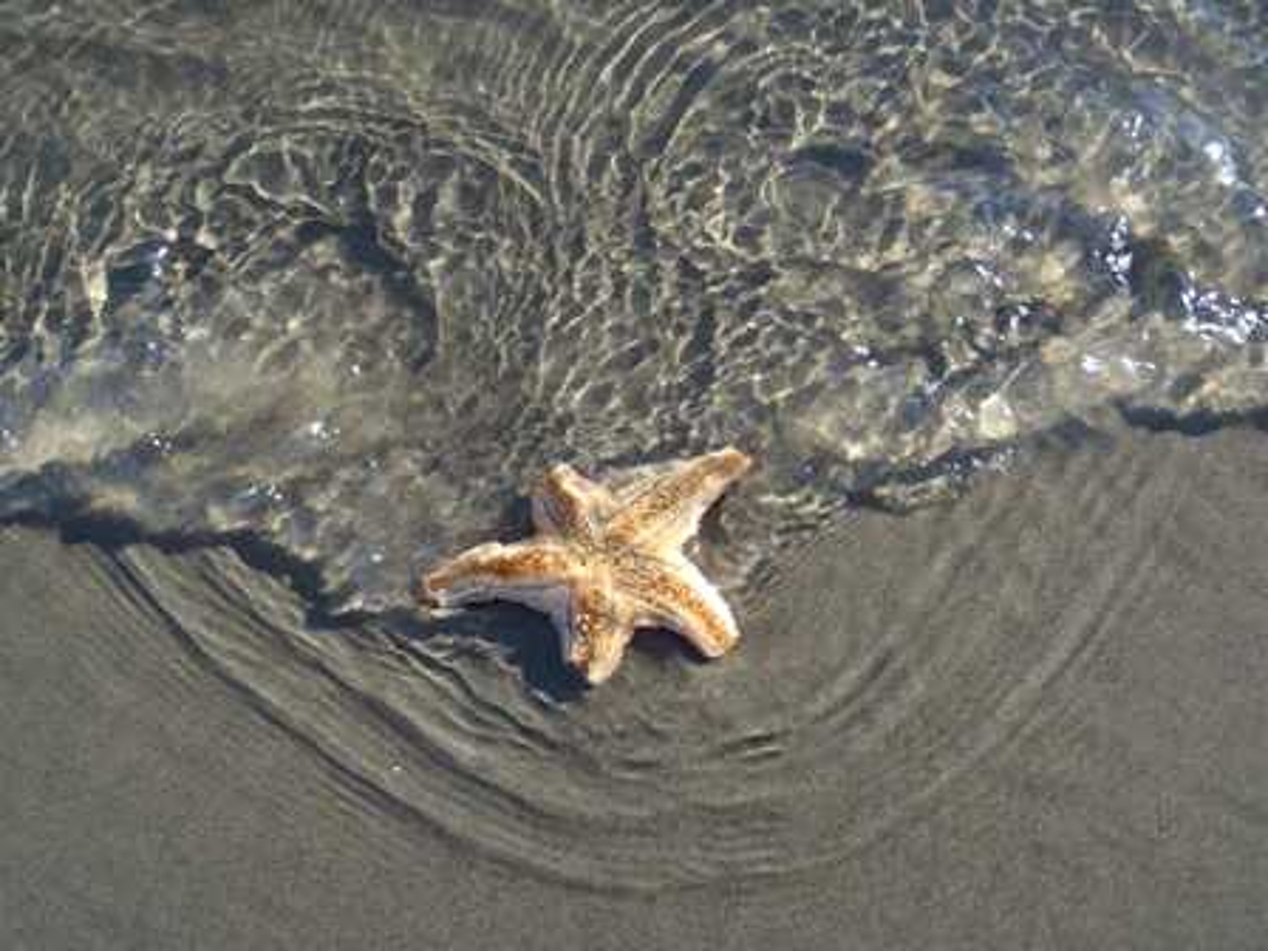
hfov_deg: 51.4
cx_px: 634
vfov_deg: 39.7
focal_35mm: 36
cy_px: 476
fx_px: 1319
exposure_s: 1/125
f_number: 4.5
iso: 80
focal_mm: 6.45
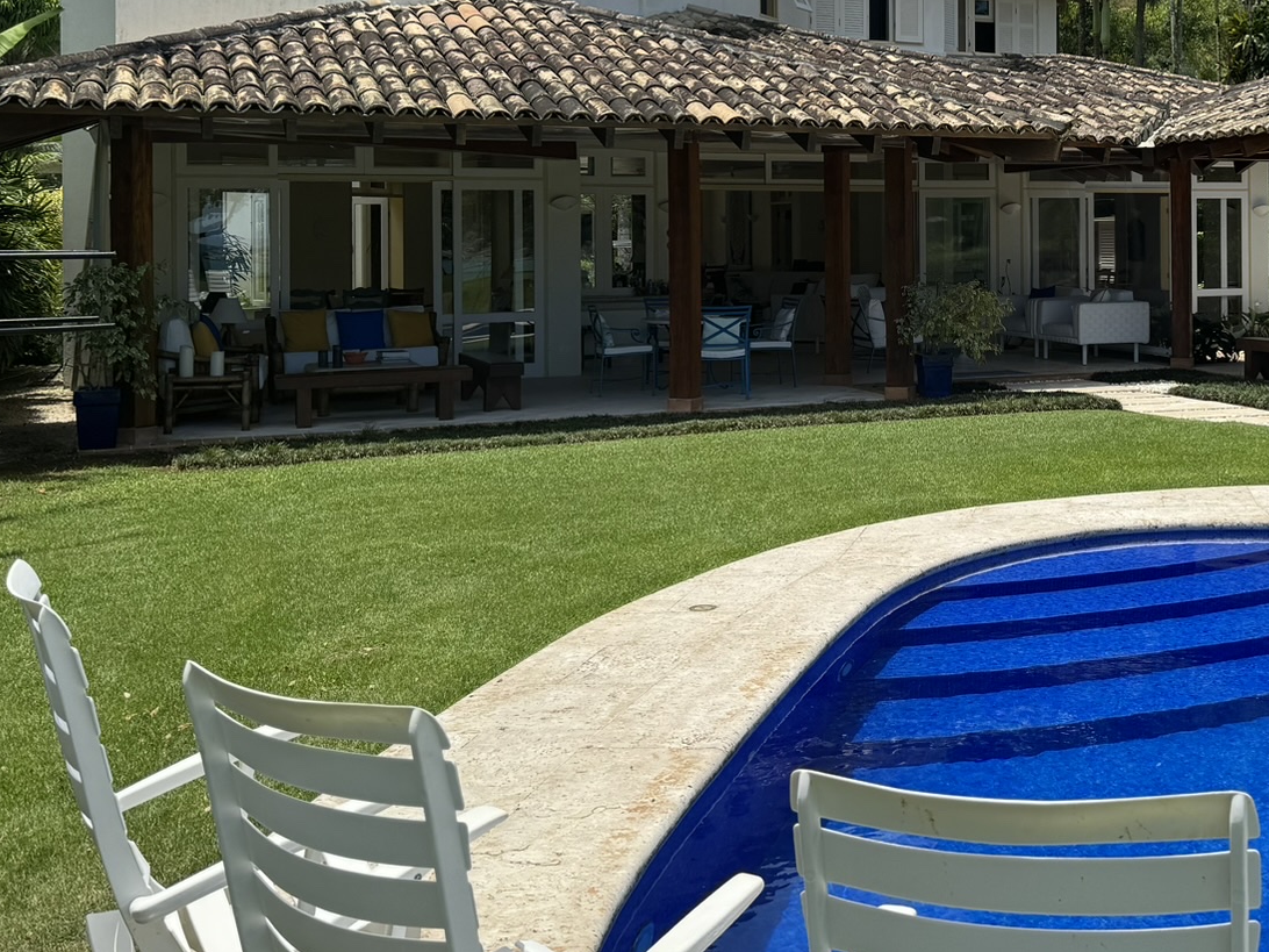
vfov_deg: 31.6
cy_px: 241
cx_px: 975
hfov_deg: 40.7
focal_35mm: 45
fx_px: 1650
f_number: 1.78
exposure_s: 1/4310
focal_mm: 6.86
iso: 80
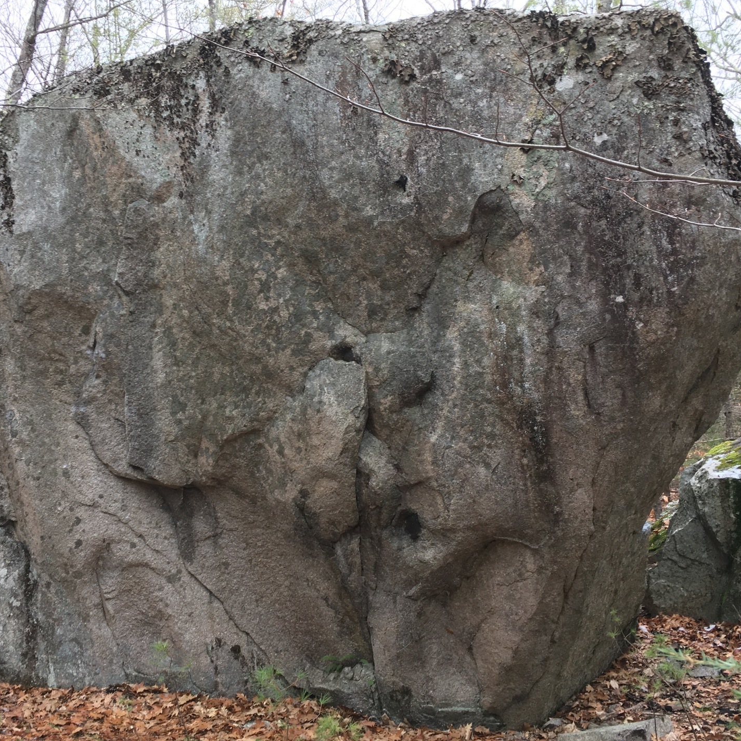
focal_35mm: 36
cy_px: 355
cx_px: 308
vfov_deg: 46.0
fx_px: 872
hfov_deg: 45.9
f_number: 2.2
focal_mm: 4.15
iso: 25
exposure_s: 1/40
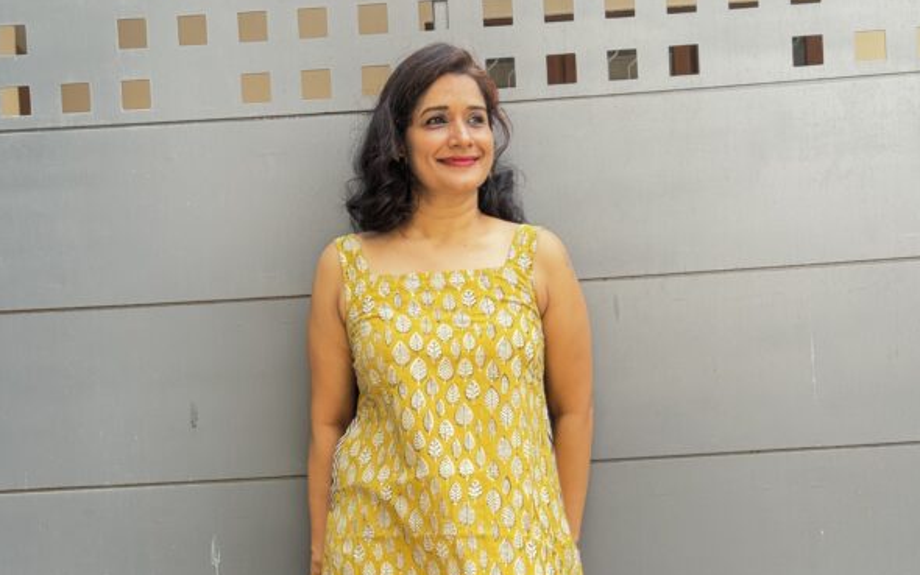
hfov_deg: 29.8
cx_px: 455
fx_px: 1730
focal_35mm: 69
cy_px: 544
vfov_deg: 18.5
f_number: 1.78
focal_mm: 6.76
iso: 100
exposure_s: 1/121
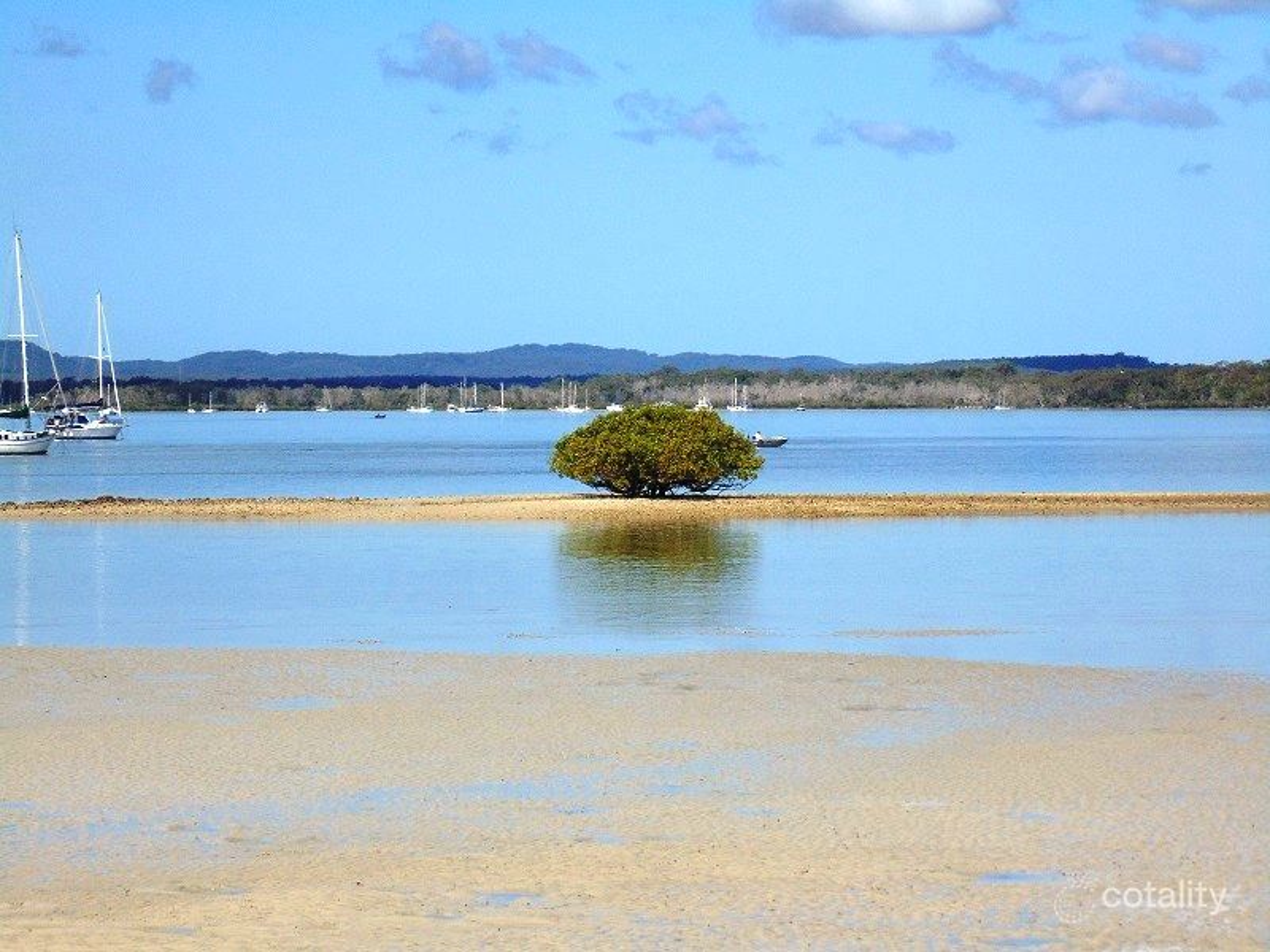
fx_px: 5687
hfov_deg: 12.7
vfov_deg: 9.6
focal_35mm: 155
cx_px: 635
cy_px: 476
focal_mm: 27.8
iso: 80
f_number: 5.2
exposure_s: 1/1000
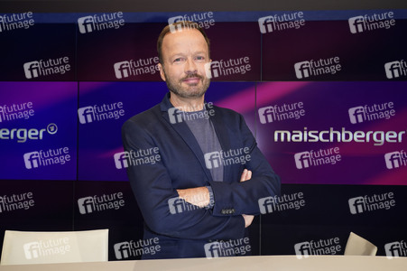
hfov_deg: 58.8
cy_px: 136
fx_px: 362
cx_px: 204
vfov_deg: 41.1
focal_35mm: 32
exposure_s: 1/160
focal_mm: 32
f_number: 5.6
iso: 2000
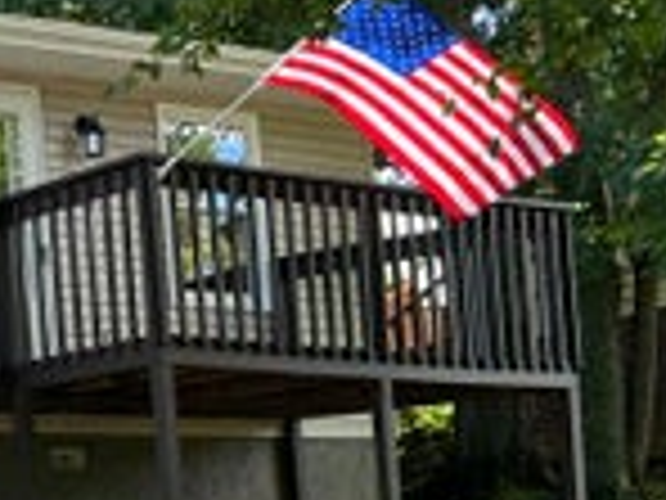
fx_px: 2001
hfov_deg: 16.9
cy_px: 59
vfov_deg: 14.1
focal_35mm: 104
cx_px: -364
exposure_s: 1/333
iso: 80
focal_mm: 6.86
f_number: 1.78
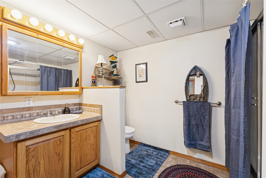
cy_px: 89
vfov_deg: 77.3
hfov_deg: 100.4
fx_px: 111
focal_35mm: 15
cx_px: 133
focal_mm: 10
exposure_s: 1/5
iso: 100
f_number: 6.3
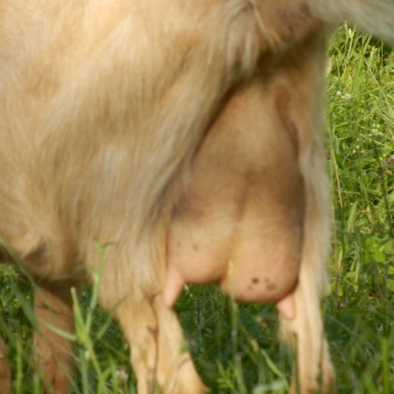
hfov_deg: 4.2
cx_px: 205
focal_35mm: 413
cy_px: 215
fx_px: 5318
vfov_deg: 4.2
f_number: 5.9
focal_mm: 52.5
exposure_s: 1/320
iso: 250
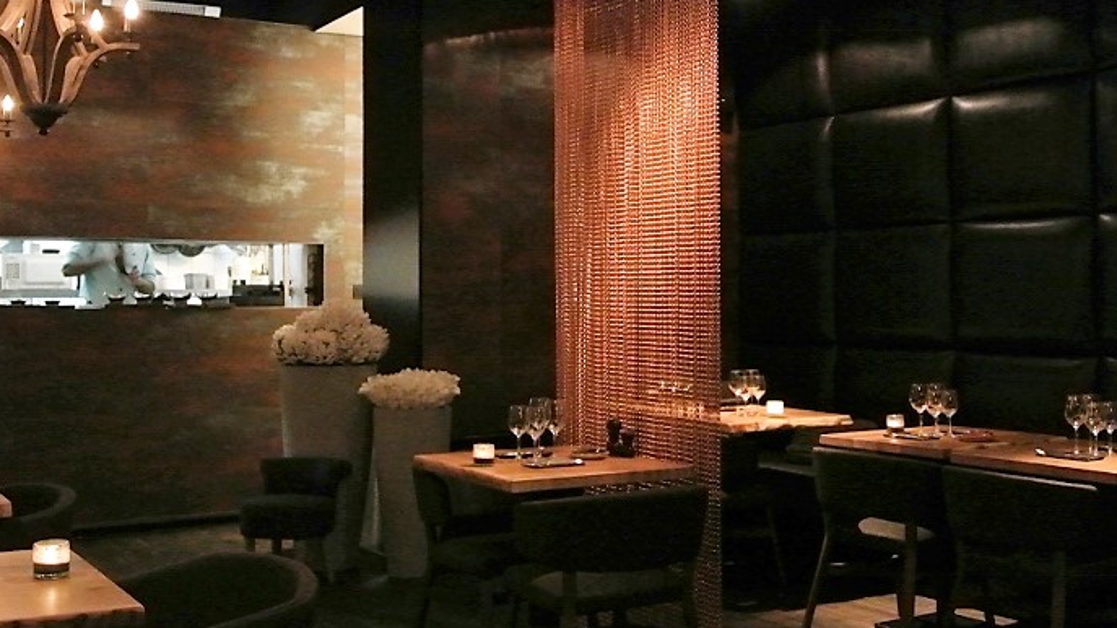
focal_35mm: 44
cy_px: 264
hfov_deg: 46.4
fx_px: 1303
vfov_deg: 27.0
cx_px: 554
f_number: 5.6
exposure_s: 1/15
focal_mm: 13.6
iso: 3200
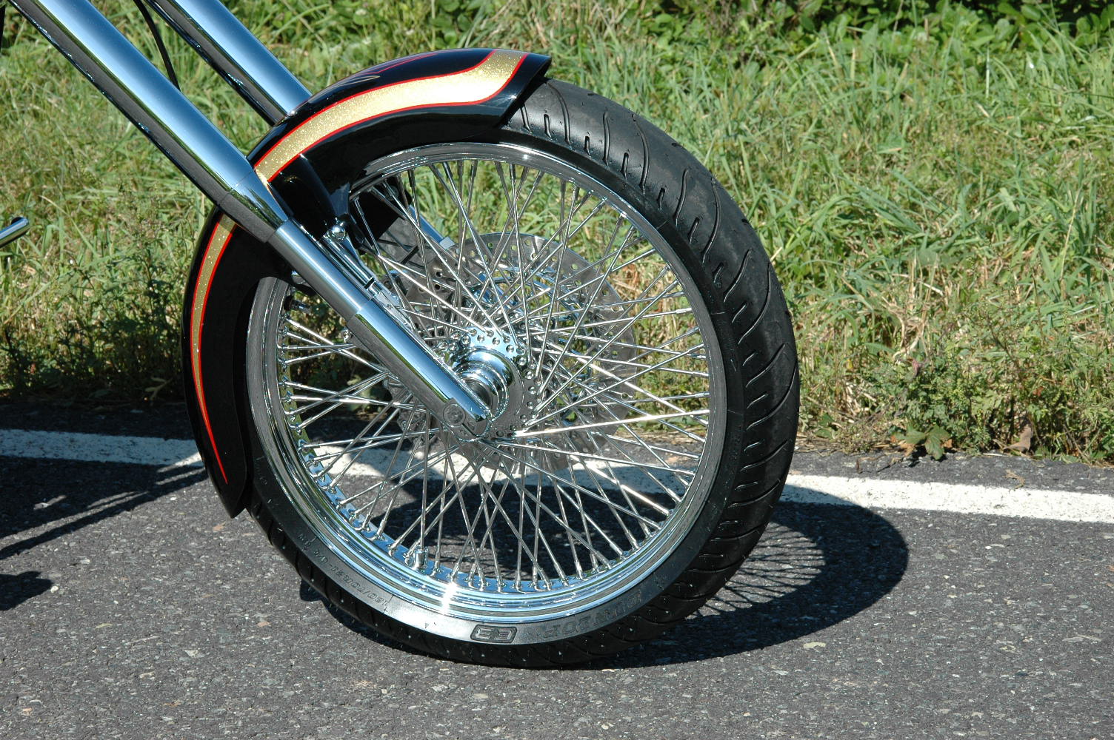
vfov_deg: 13.0
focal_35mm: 105
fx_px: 3246
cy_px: 370
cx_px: 557
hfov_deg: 19.5
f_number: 11
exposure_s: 1/500
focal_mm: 70
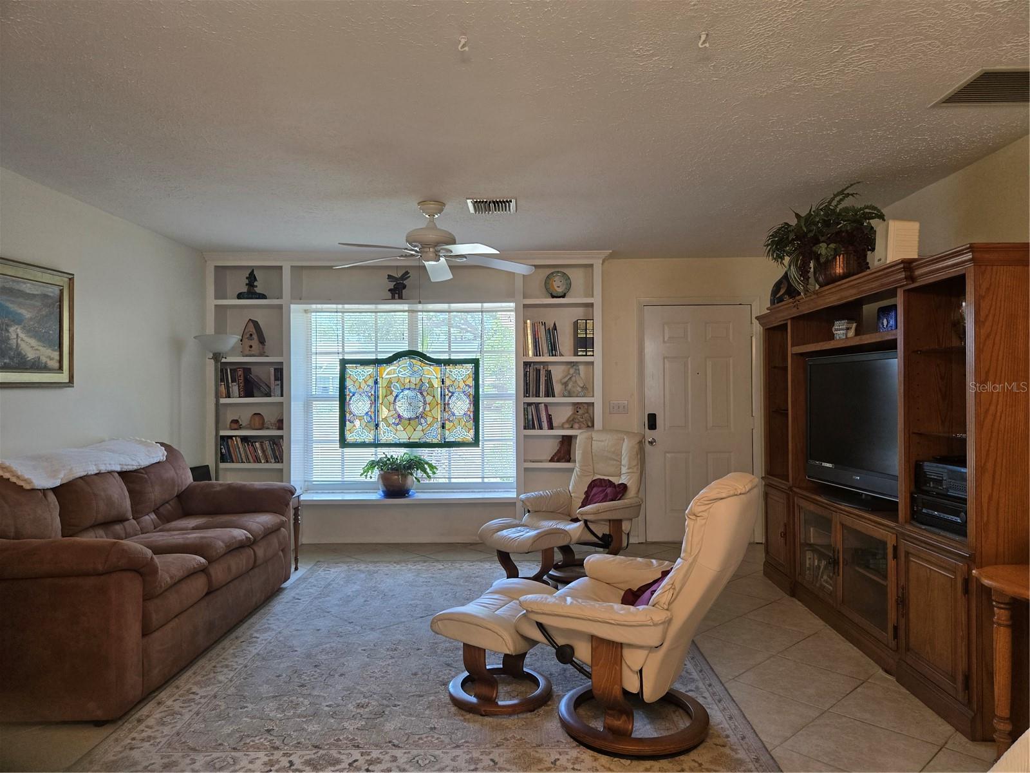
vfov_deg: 58.9
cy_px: 386
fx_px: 684
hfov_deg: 73.9
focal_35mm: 23
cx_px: 515
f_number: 1.8
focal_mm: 5.4
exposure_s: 1/120
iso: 125
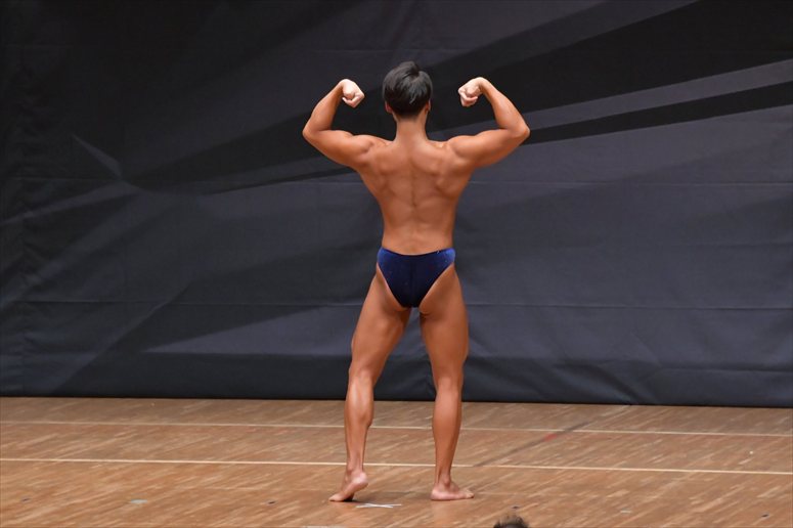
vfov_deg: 5.1
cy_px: 264
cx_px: 396
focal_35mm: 270
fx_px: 5945
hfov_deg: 7.6
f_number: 5.6
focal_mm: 180
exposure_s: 1/400
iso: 6400
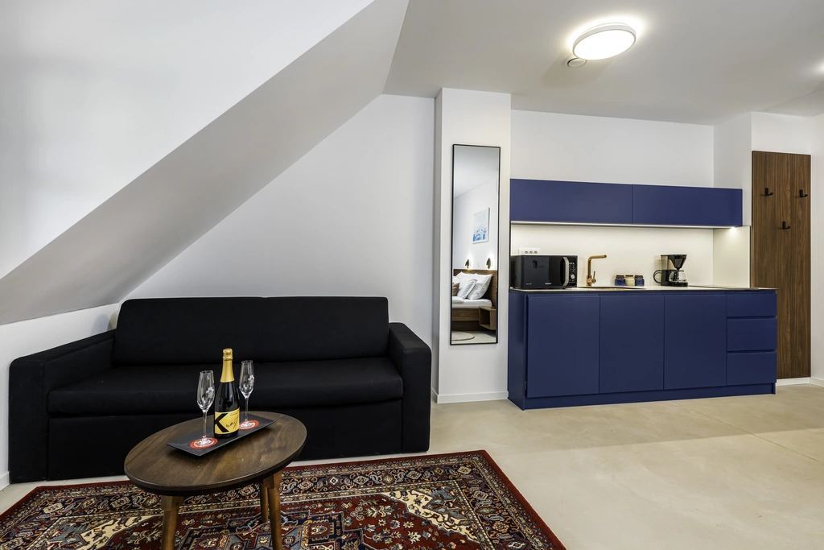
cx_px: 412
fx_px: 389
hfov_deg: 93.3
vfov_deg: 70.5
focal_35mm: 17
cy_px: 275
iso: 320
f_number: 7.1
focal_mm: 17
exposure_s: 1/40
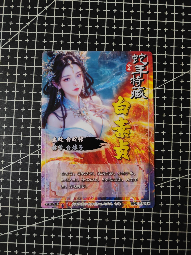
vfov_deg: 65.3
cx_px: 96
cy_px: 128
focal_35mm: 27
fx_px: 199
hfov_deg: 51.4
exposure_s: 1/33
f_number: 1.9
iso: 640
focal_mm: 5.52
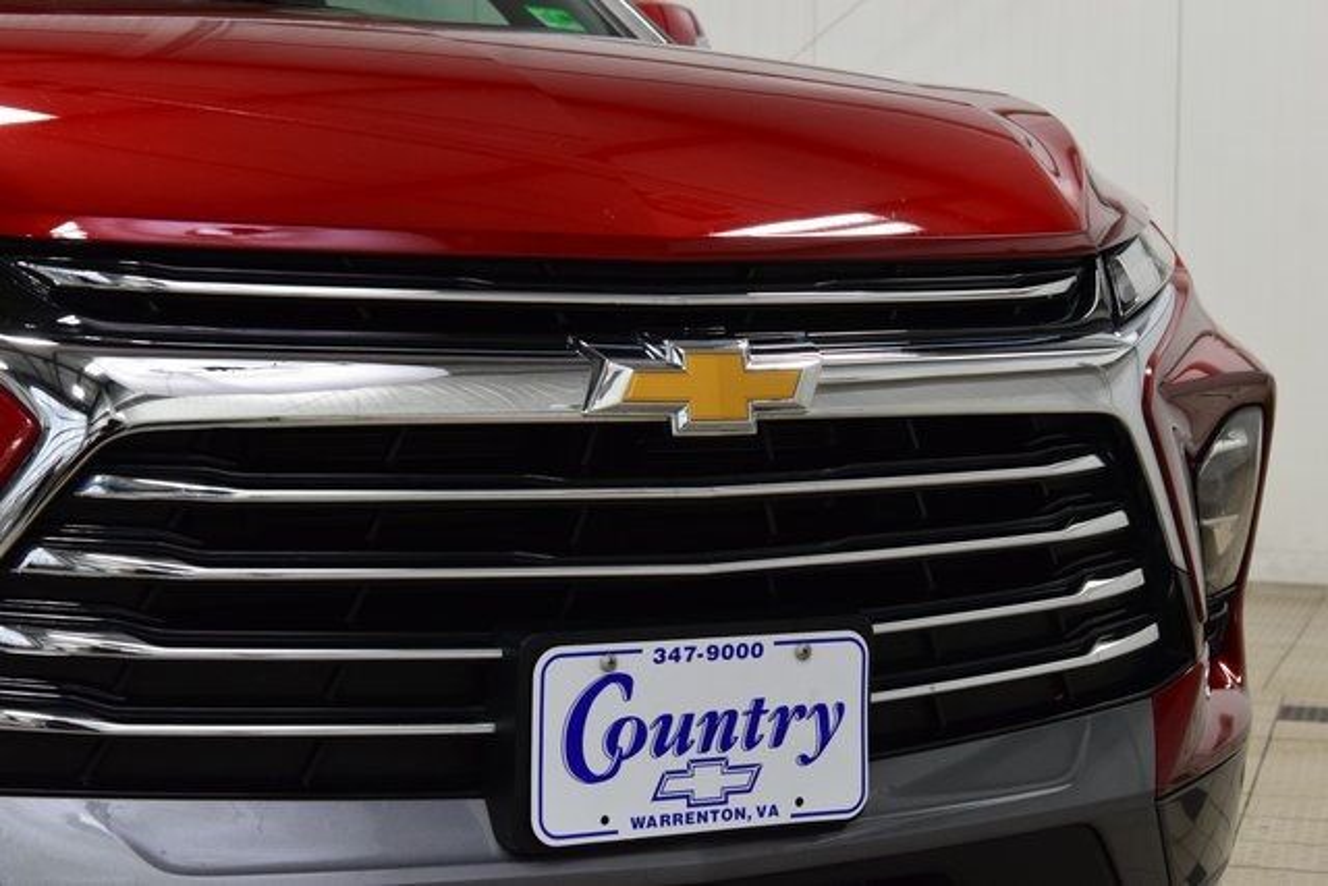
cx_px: 664
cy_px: 443
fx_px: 2767
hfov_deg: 27.0
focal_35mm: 75
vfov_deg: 18.2
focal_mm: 50
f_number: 7.1
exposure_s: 1/60
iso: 1600
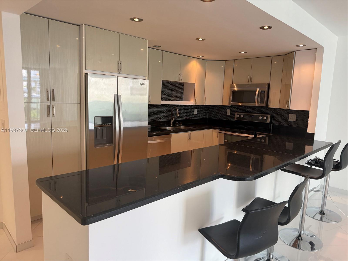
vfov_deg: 56.8
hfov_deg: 71.6
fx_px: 241
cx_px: 174
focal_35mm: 24
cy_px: 130
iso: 200
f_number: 1.78
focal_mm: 6.76
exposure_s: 1/120
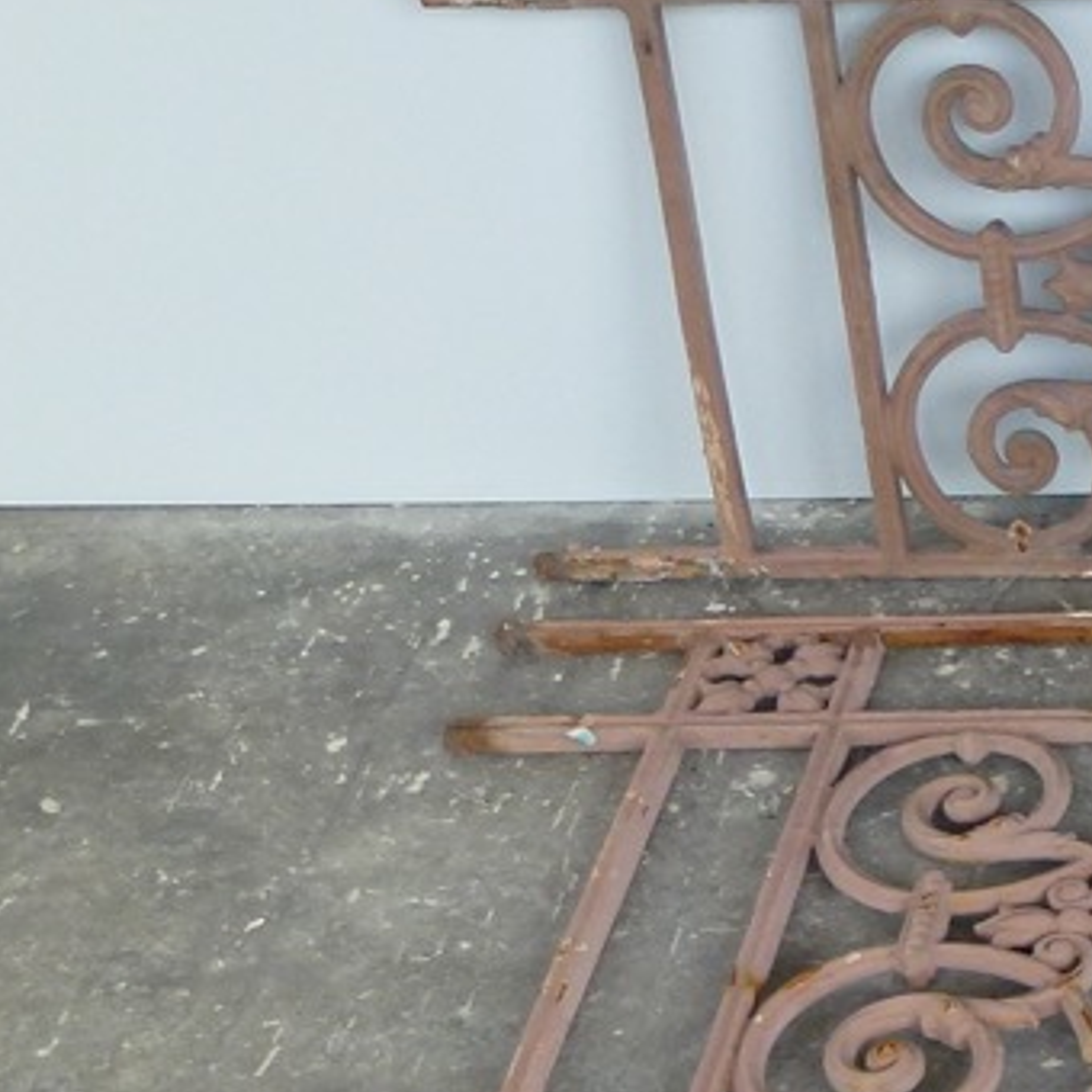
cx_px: 1683
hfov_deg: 18.7
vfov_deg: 21.0
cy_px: 944
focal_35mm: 81
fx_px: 2891
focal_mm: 4.7
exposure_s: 1/60
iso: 160
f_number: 3.4
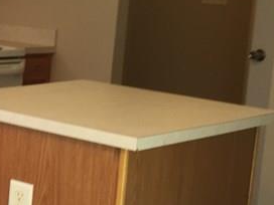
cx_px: -218
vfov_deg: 13.5
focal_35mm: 109
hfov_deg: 15.5
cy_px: 54
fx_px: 863
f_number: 2.2
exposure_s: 1/30
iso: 40
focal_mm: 4.15
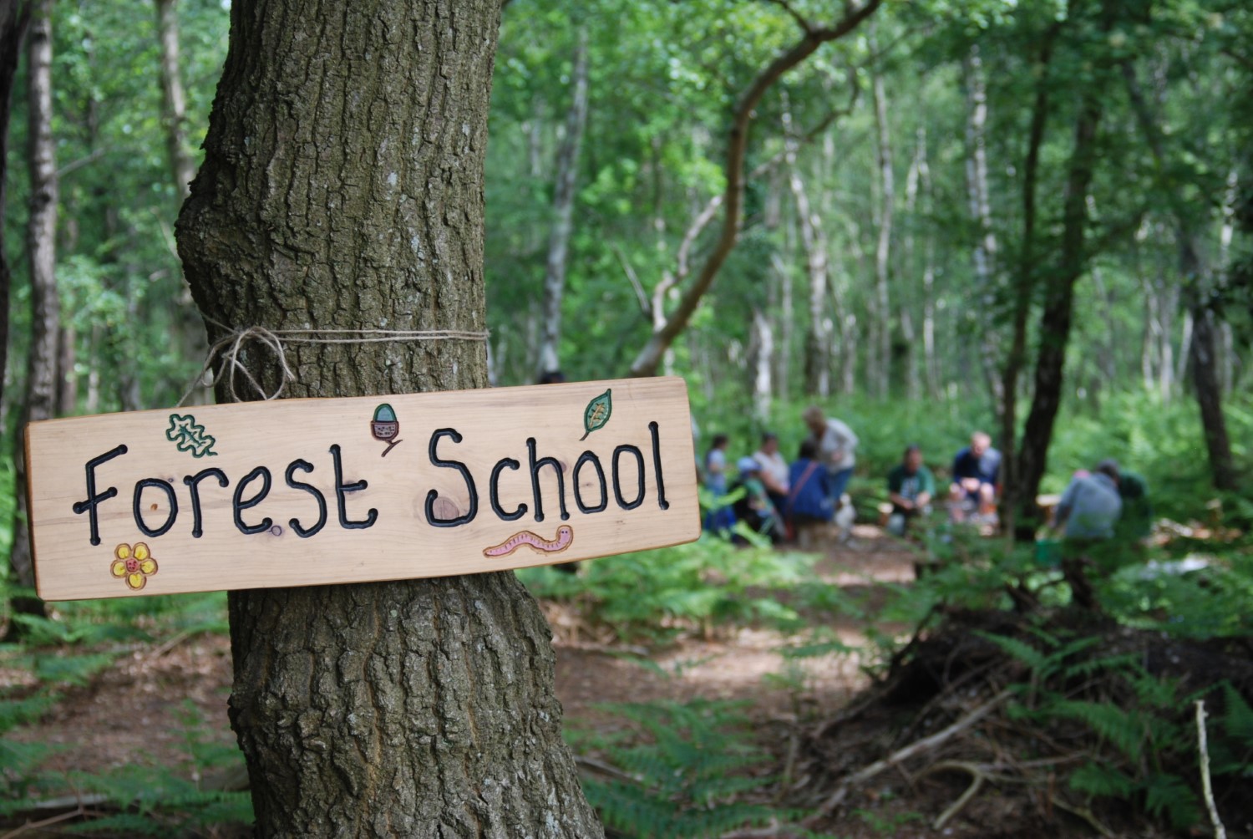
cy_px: 420
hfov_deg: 27.0
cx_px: 626
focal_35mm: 75
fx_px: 2613
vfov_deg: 18.2
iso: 250
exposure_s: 1/125
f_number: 5.6
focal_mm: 50
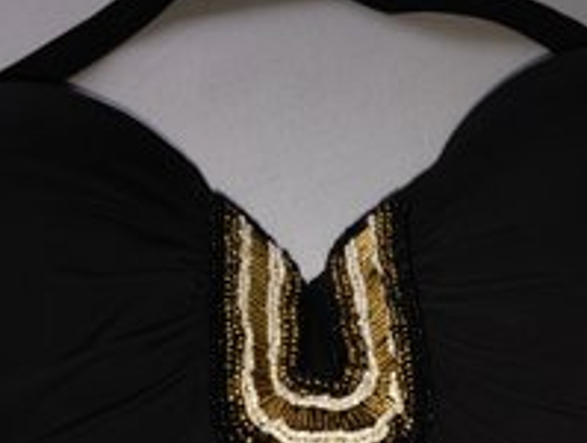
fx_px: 1087
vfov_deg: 22.8
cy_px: 322
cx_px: 354
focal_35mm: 64
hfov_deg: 30.1
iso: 50
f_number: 2.4
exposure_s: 1/50
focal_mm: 4.12
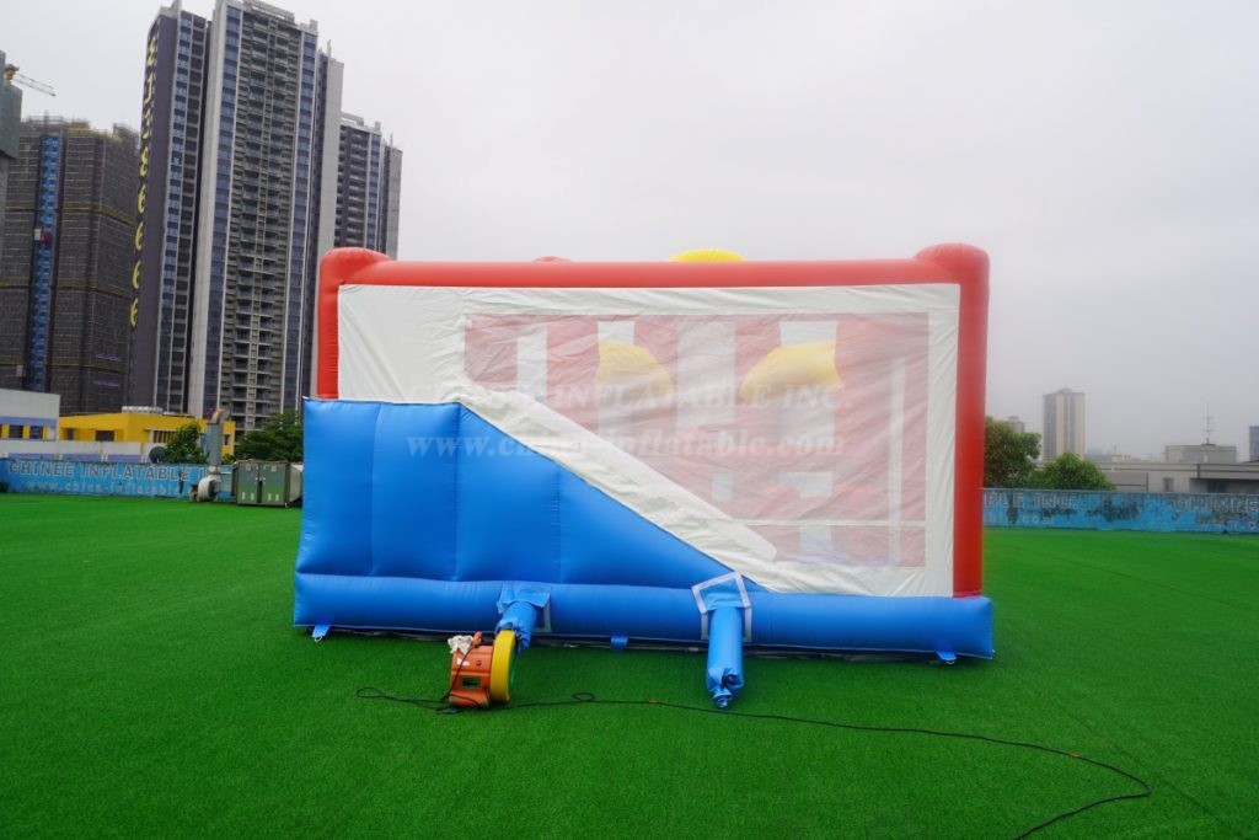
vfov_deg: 53.1
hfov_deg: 73.7
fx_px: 839
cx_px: 630
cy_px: 420
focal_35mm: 24
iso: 100
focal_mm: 16
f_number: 10
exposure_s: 1/160
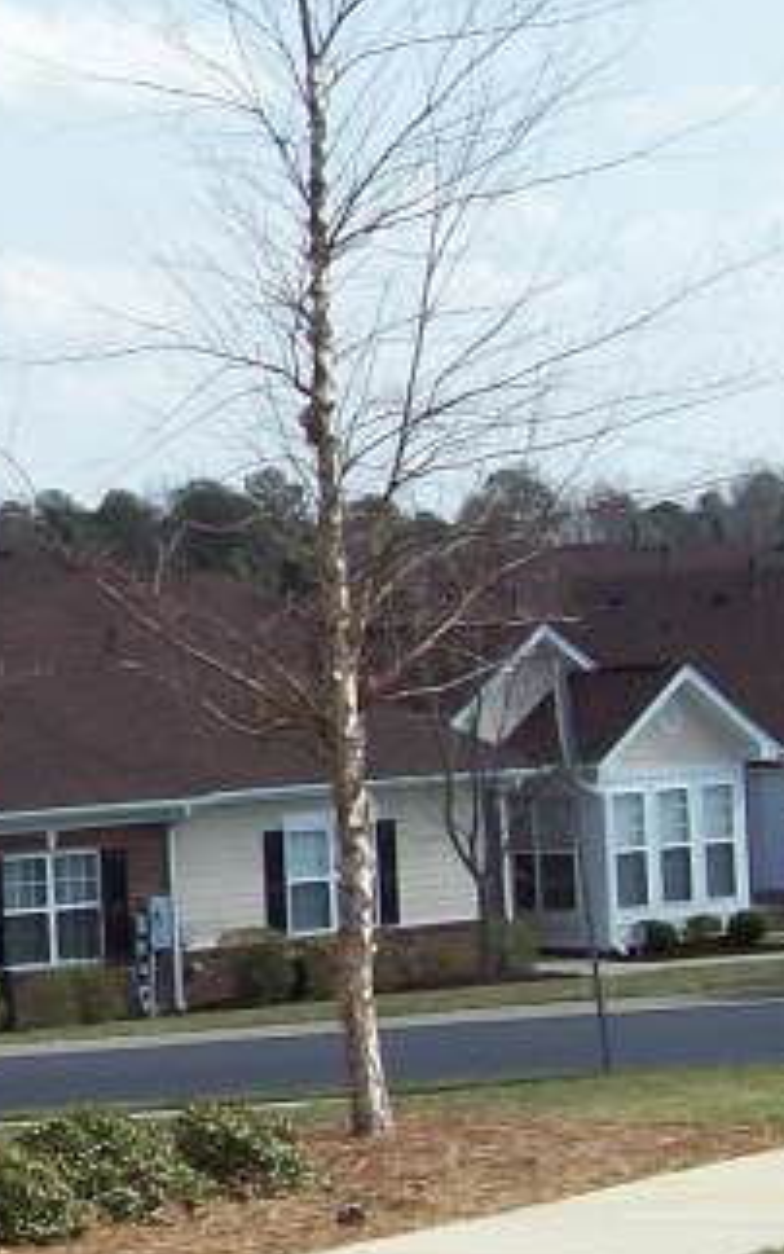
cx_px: -555
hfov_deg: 8.4
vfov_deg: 13.8
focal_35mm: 151
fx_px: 5160
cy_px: 458
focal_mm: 7.6
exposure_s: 1/517
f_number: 5.4
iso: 80
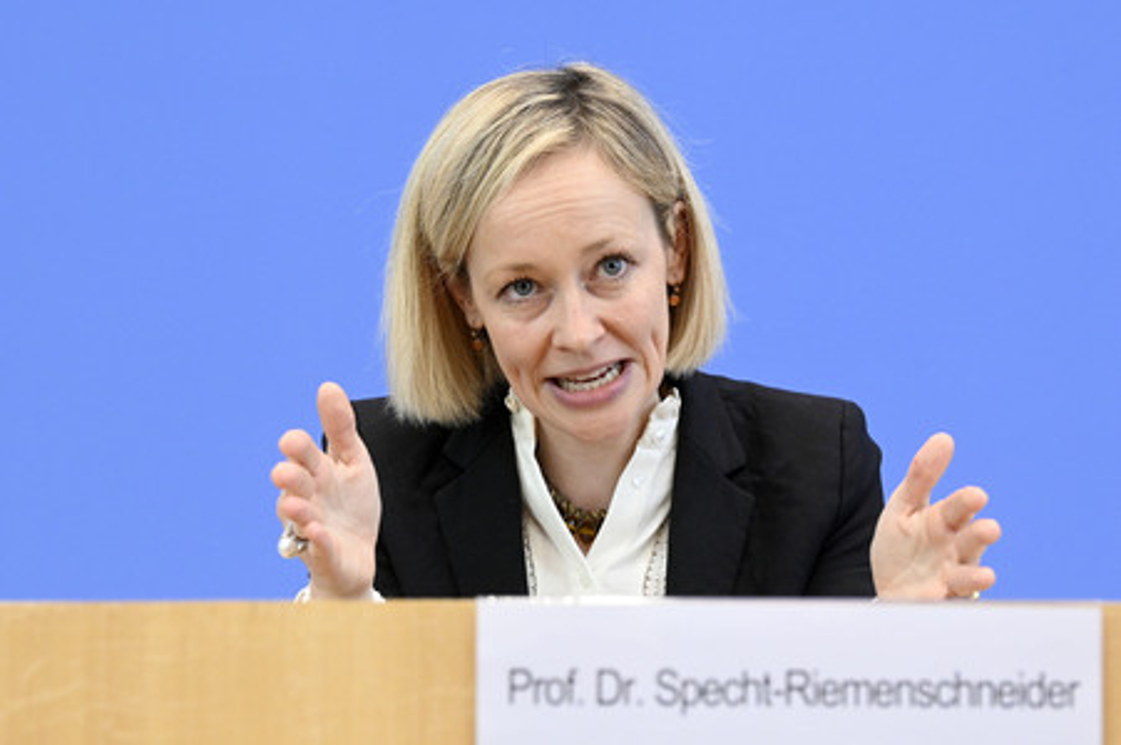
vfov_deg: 14.4
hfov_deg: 21.5
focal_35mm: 95
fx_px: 2956
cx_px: 560
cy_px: 372
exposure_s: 1/400
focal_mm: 95
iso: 4000
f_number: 6.3
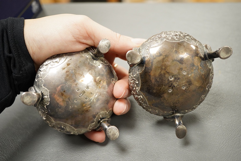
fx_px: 301
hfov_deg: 43.6
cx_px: 120
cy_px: 80
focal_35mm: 45
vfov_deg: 29.9
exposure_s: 1/125
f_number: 5.6
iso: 1600
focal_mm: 30
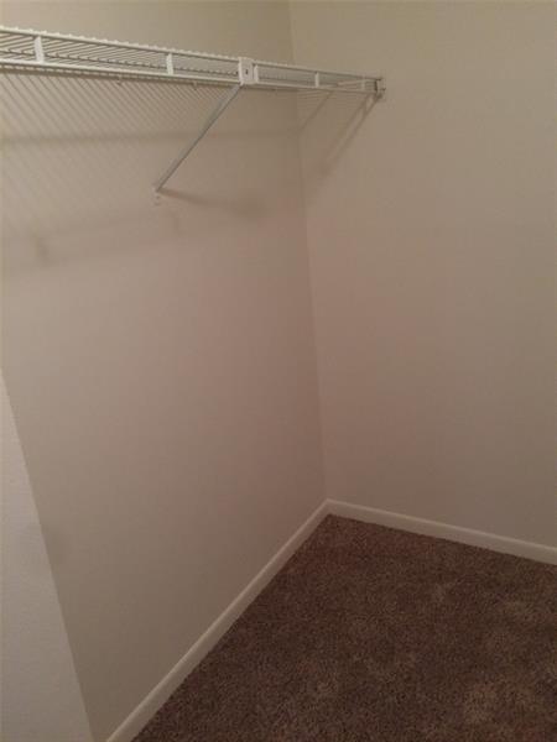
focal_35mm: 29
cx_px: 278
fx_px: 622
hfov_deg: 48.2
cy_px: 371
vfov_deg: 61.7
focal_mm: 4.15
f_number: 2.2
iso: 250
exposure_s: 1/30
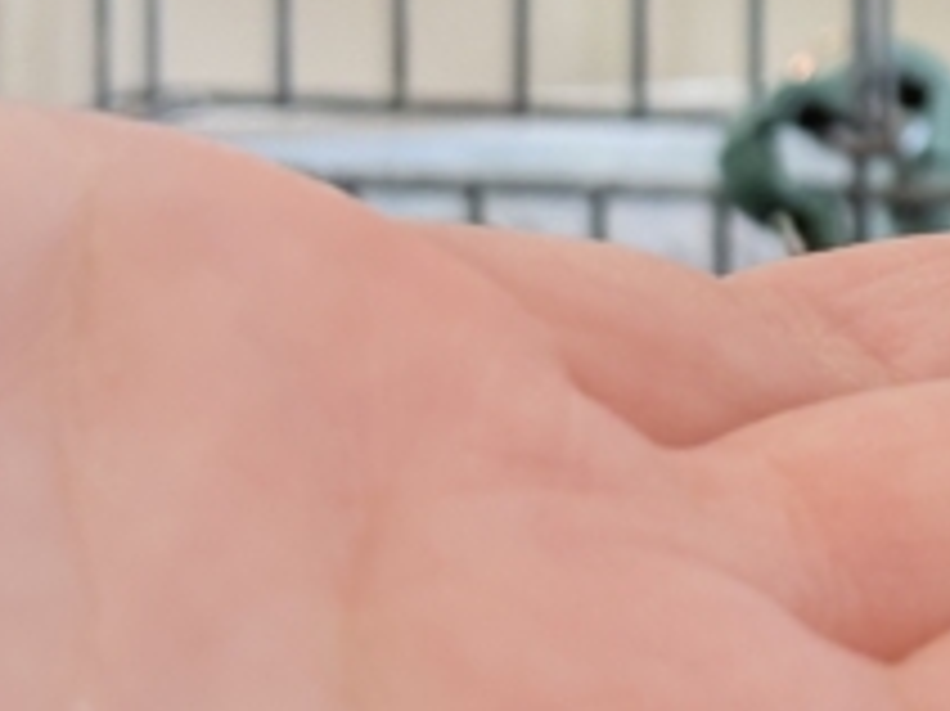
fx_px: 4334
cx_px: 1373
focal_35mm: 158
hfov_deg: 12.0
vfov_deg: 9.3
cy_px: -63
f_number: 1.6
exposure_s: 1/100
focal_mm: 5.96
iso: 100
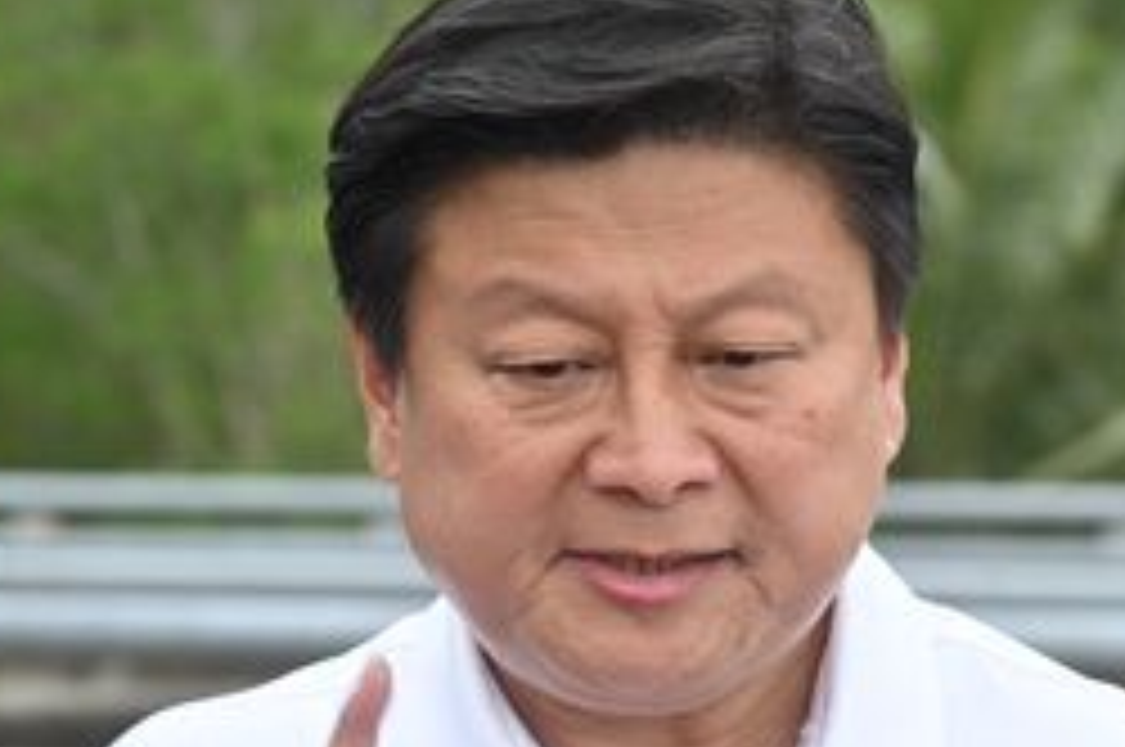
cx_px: 688
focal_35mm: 168
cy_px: 572
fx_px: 5243
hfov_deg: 12.2
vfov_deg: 8.1
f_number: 6.3
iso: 200
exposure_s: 1/250
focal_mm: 105
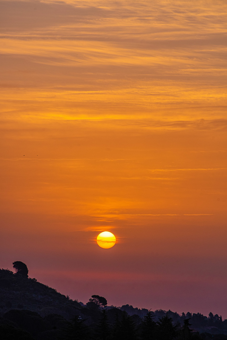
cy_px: 170
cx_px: 114
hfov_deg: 6.3
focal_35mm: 220
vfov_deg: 9.4
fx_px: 2079
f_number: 8
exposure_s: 1/800
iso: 800
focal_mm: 220
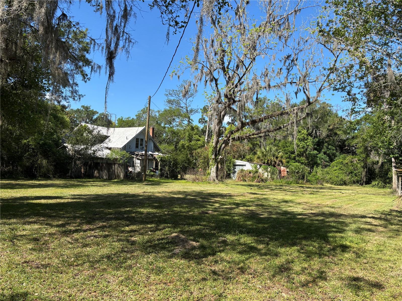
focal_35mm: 26
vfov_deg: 53.1
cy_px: 150
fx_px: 302
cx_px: 201
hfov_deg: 67.3
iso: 50
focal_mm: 5.96
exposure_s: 1/1912
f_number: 1.6
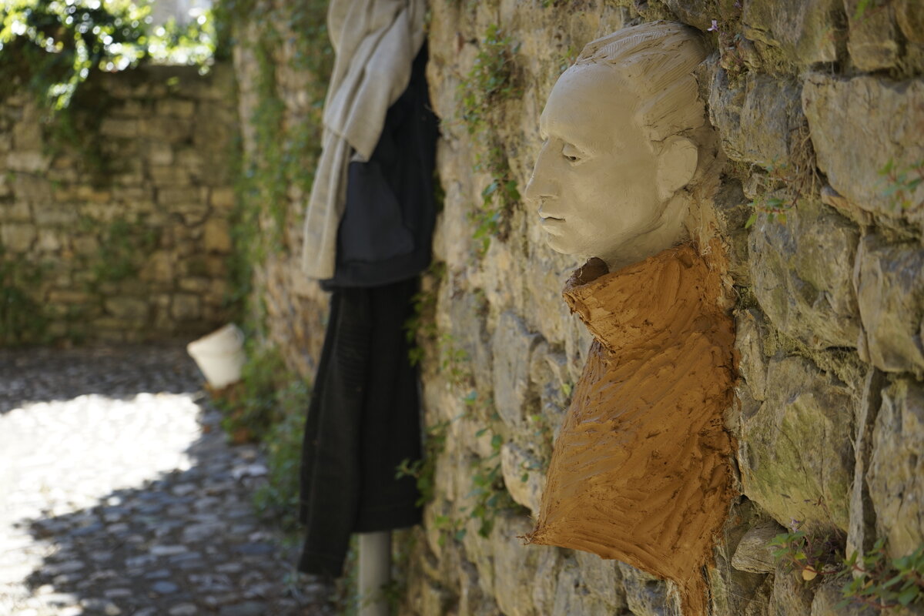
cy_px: 308
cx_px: 462
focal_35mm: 65
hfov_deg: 31.0
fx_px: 1668
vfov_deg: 20.9
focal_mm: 65
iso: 200
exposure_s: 1/160
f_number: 5.6
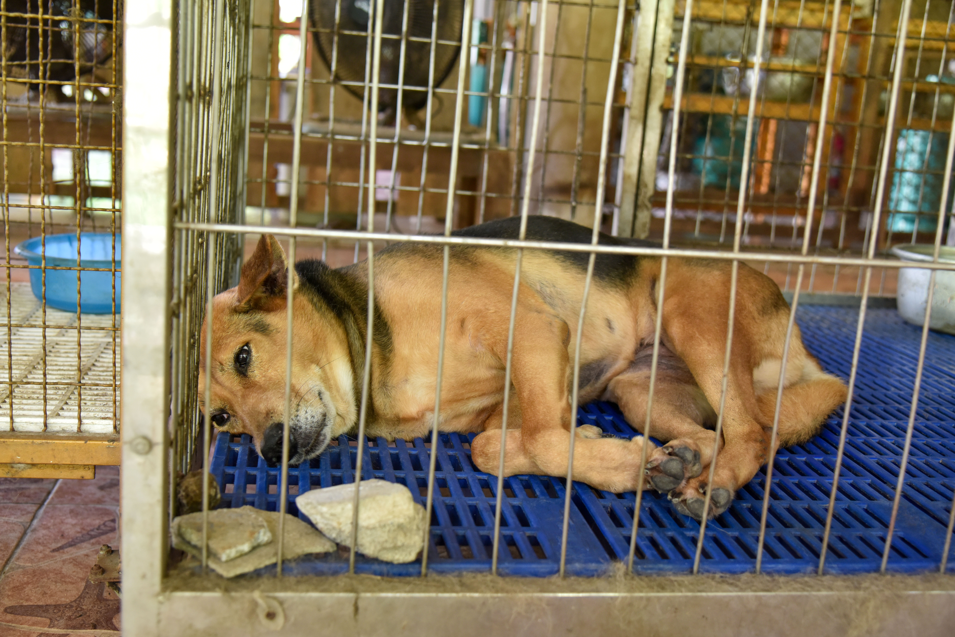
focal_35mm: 40
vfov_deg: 33.4
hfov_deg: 48.4
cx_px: 478
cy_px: 318
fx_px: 1061
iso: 1250
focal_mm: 40
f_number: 4.5
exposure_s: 1/25
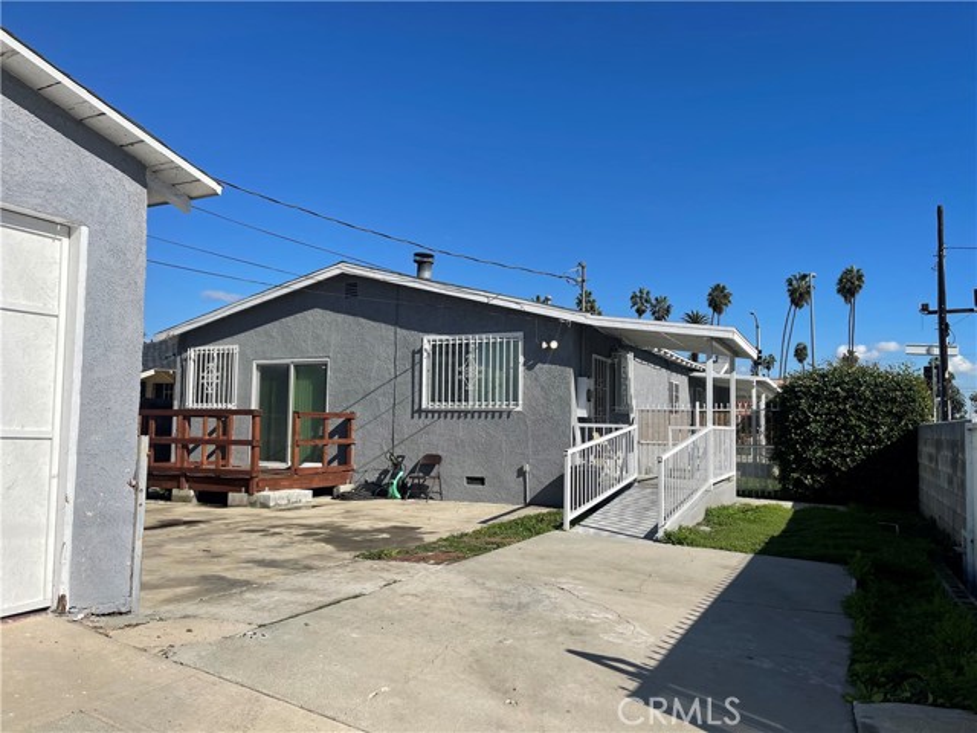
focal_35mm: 25
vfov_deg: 54.9
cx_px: 488
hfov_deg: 69.4
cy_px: 366
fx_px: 706
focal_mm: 5.1
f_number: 1.6
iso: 32
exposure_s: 1/5618
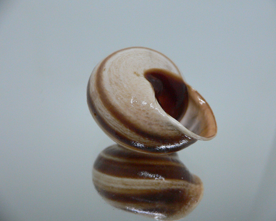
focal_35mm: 37
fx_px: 302
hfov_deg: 49.1
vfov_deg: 40.1
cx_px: 143
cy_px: 111
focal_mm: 4.6
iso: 200
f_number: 2.8
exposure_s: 1/60
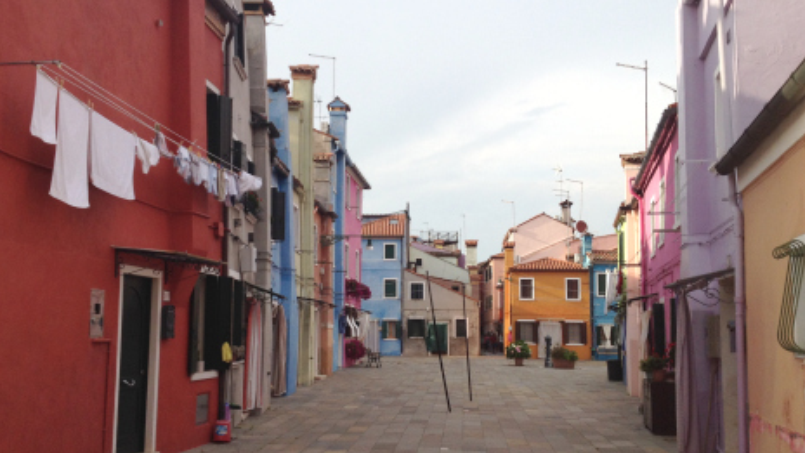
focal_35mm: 39
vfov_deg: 30.4
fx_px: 832
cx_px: 405
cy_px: 212
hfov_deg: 51.6
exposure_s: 1/876
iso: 50
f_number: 2.4
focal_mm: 4.28
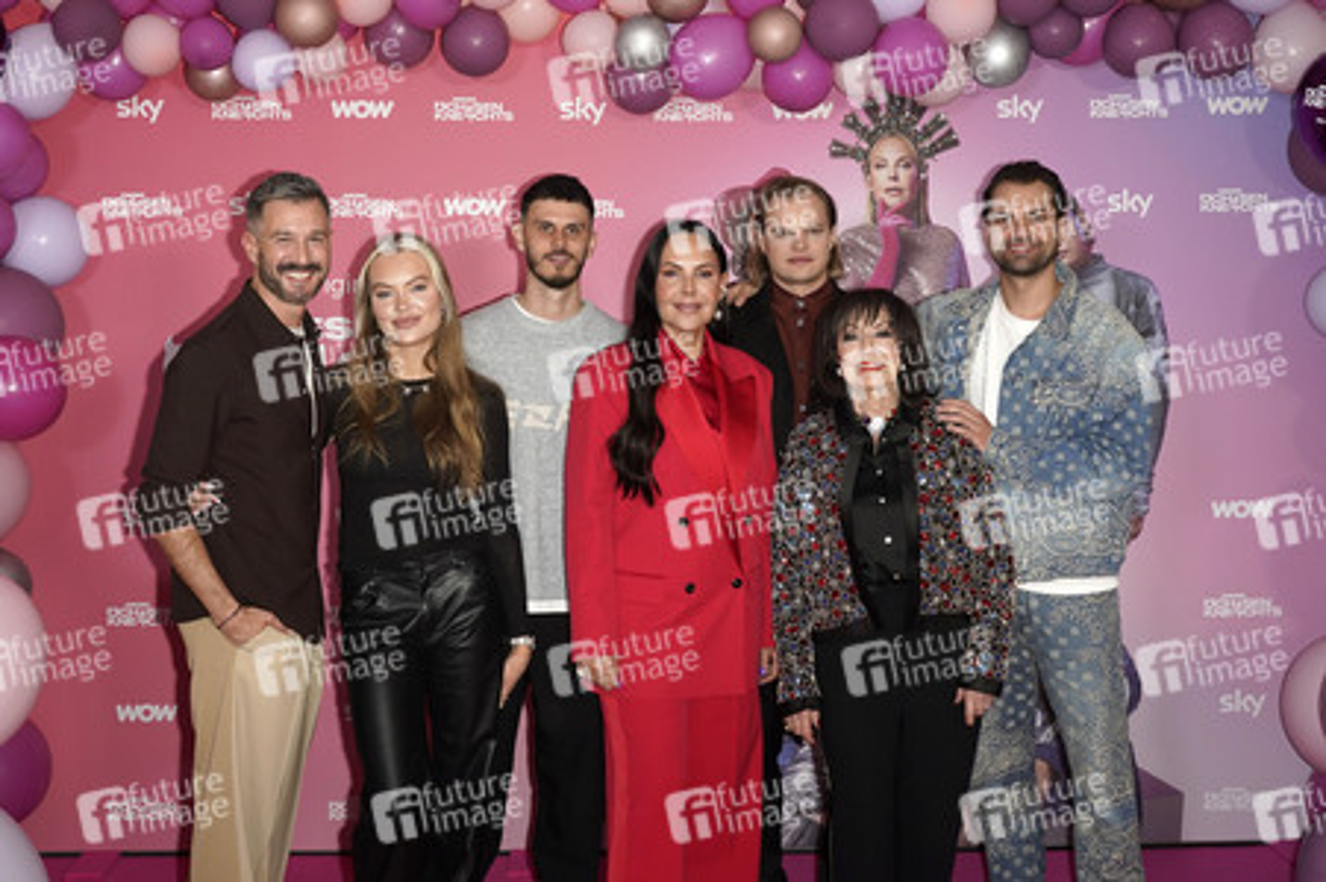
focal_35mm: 37
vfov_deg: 35.9
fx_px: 1362
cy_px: 441
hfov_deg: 51.9
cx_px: 663
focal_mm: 37
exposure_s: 1/160
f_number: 6.3
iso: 640
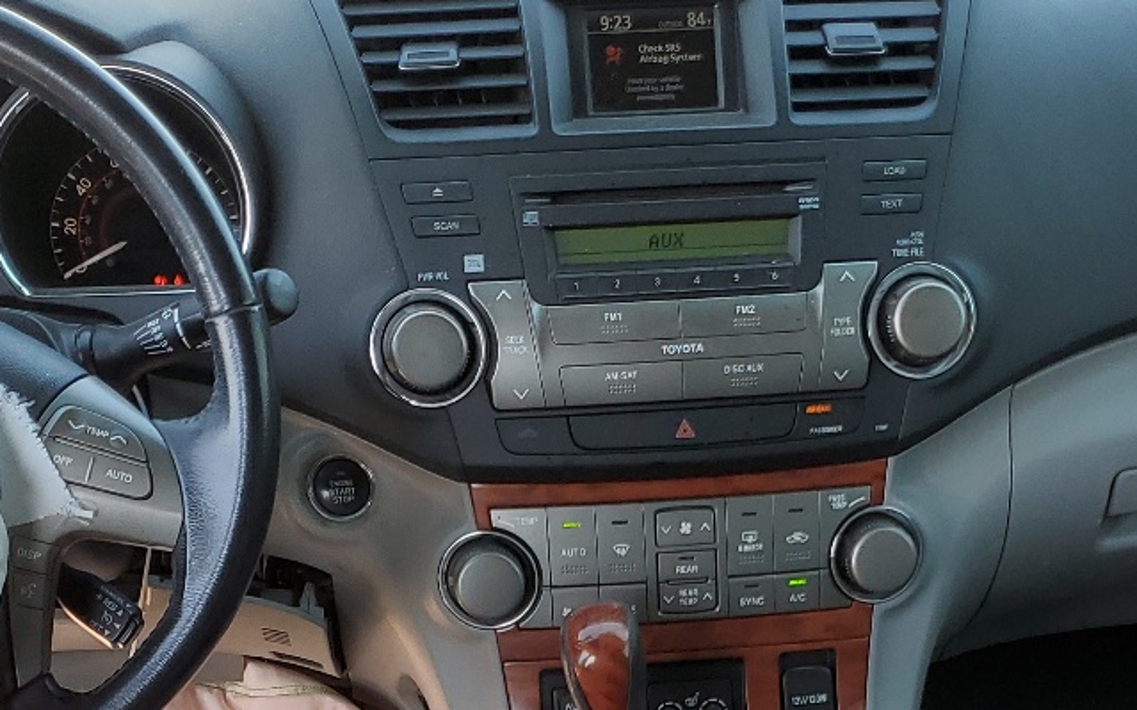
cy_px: 858
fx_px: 2138
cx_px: 687
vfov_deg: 17.9
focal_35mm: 69
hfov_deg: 29.7
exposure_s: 1/286
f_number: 1.5
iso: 50
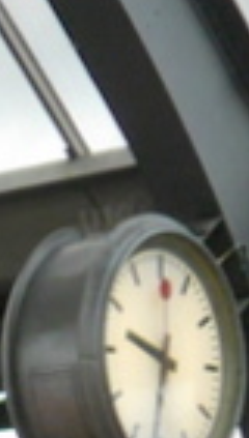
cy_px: 1003
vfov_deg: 6.2
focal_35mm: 333
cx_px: -1245
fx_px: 3883
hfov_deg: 3.3
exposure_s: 1/60
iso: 320
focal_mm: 18
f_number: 4.1
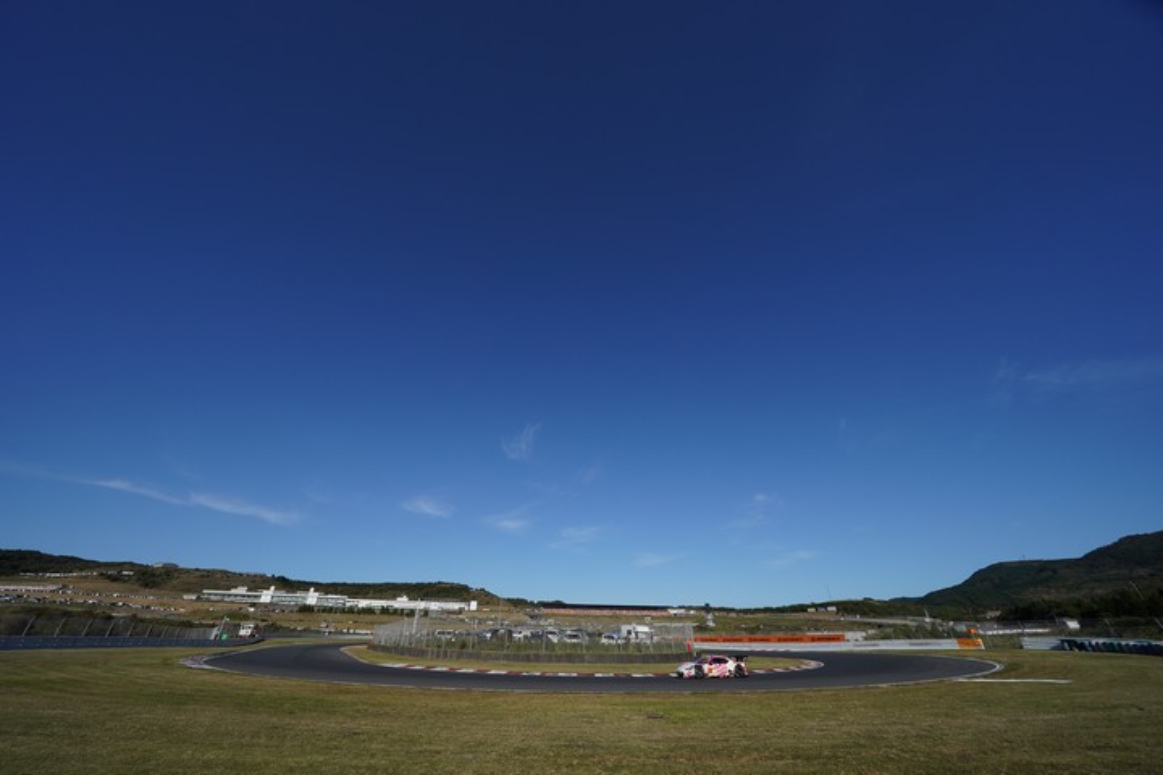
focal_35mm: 12
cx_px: 582
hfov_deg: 112.6
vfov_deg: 90.0
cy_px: 388
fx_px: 388
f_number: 8
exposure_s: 1/1600
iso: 400
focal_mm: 12
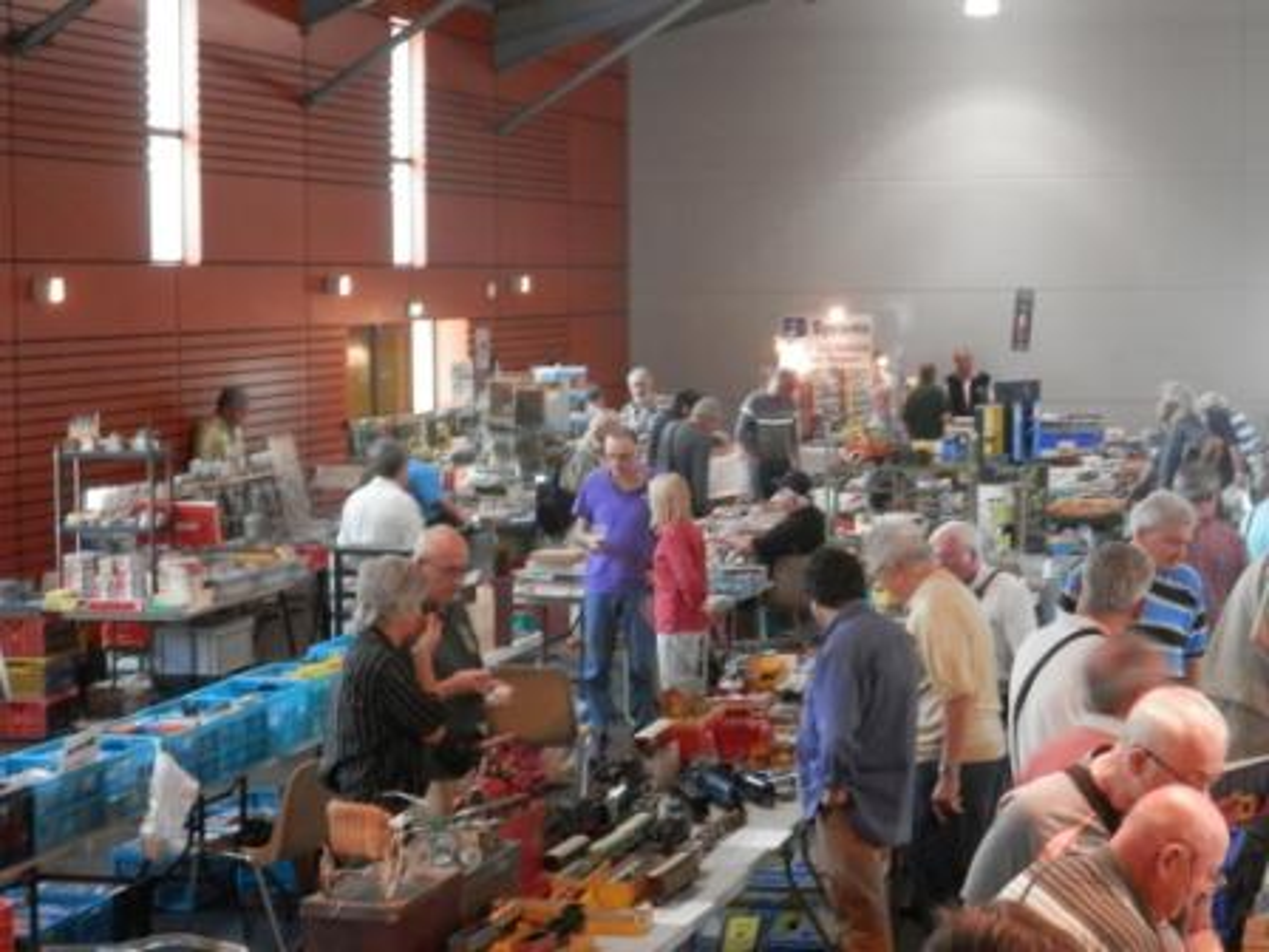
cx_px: 634
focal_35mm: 73
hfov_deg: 26.7
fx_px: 2676
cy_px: 476
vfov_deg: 20.2
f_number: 4.5
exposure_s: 1/13
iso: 400
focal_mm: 13.1
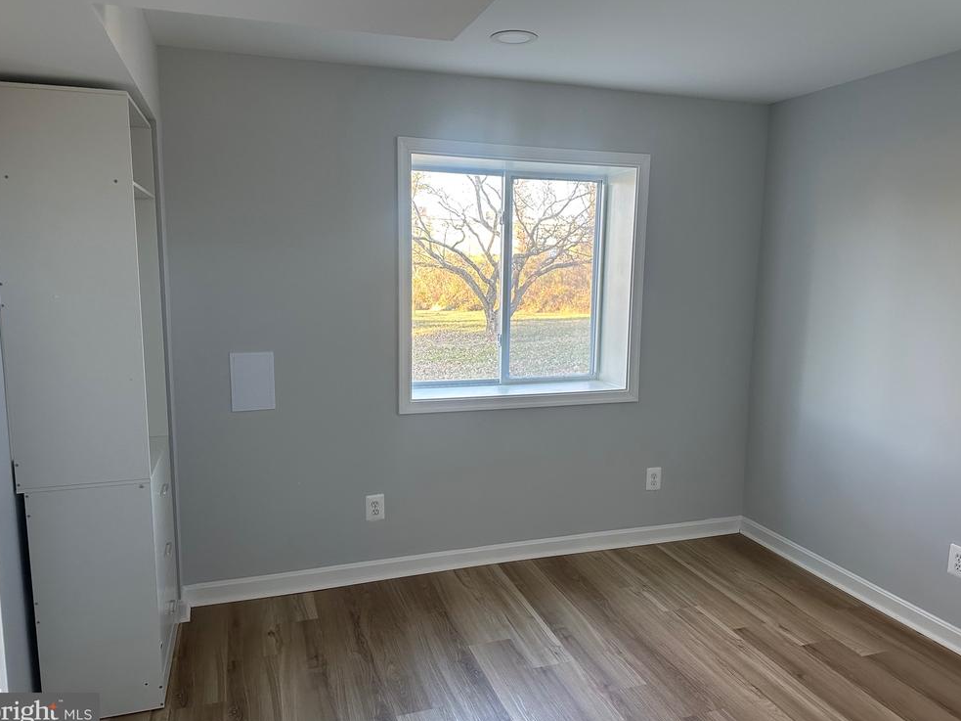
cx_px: 478
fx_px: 694
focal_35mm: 25
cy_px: 357
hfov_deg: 69.4
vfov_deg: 54.9
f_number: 1.78
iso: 200
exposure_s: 1/120
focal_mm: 6.86
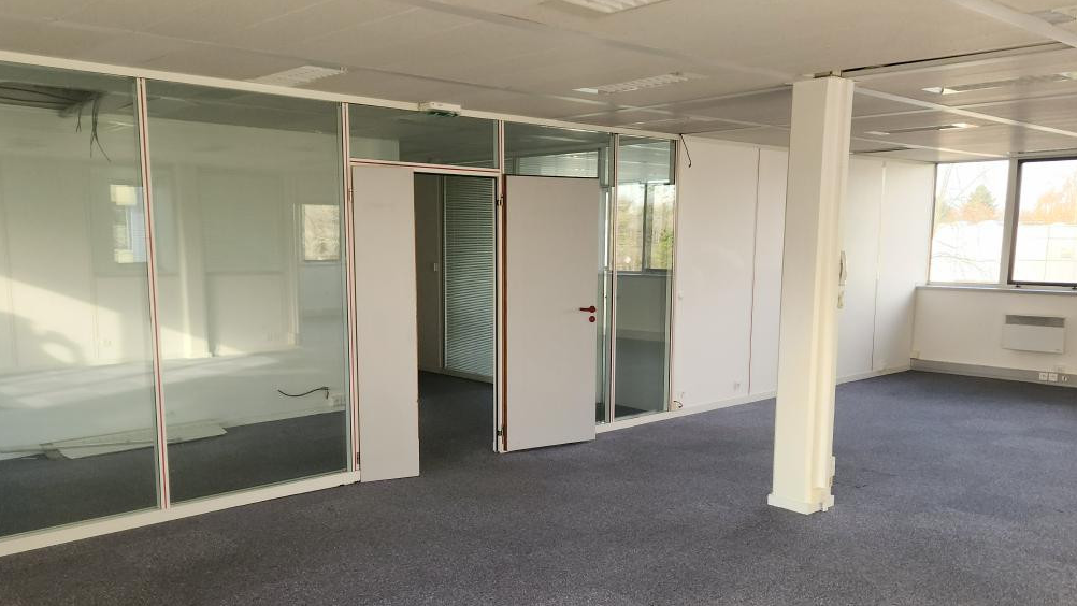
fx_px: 914
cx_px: 512
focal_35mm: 32
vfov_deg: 36.6
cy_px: 358
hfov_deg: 61.0
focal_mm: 5.4
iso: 80
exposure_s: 1/50
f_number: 1.8
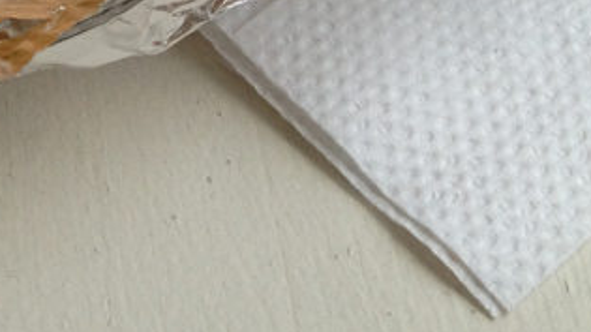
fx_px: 1943
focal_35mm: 124
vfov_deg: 9.1
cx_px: -88
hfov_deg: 16.7
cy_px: -379
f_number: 2.4
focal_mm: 4.28
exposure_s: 1/120
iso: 80
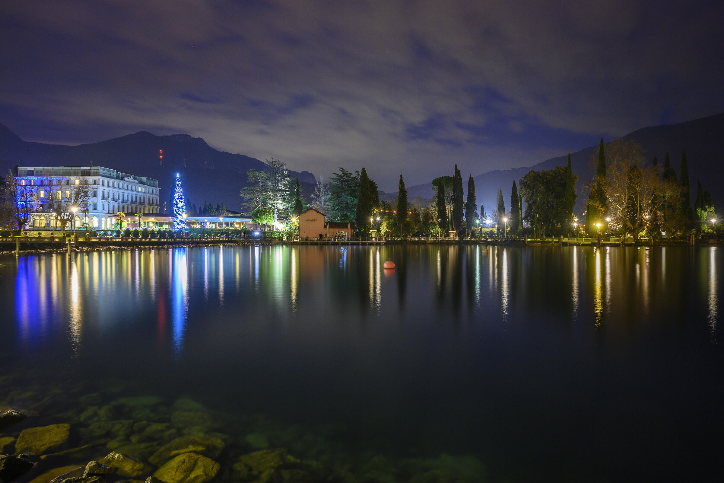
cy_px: 242
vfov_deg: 53.1
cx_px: 362
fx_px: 483
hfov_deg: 73.7
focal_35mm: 24
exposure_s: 110
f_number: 8
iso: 100
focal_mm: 16
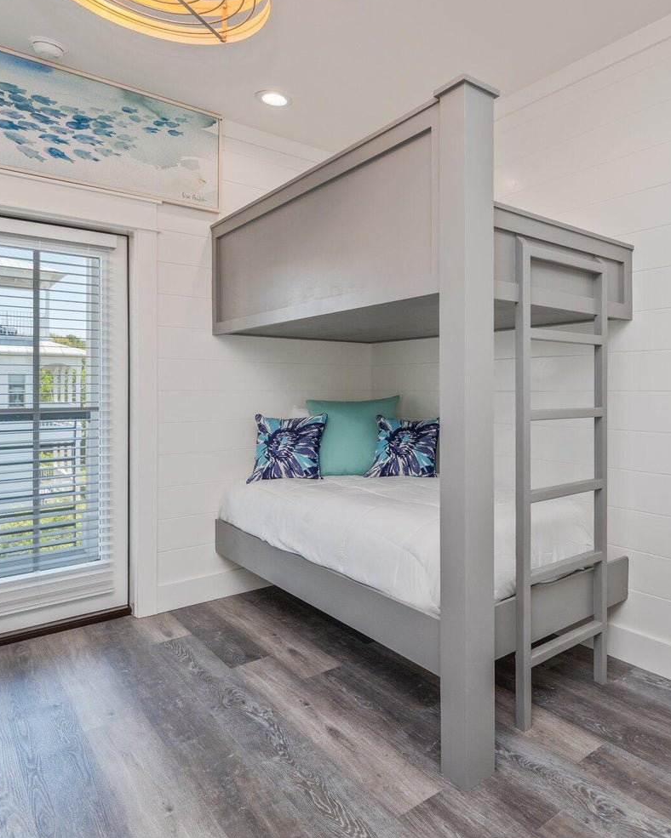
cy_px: 410
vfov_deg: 73.2
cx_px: 479
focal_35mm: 23
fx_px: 564
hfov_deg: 59.1
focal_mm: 15.5
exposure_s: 1/30
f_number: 9
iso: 250
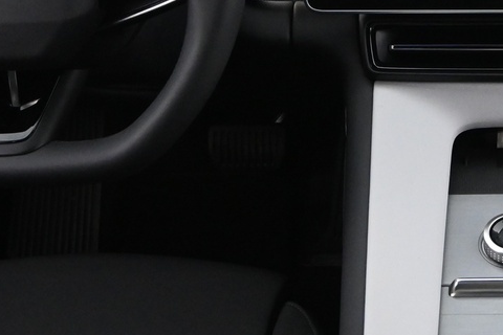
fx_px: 1132
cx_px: 503
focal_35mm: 81
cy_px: 12
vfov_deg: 16.6
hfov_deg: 24.0
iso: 2500
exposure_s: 1/30
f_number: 3.5
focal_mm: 16
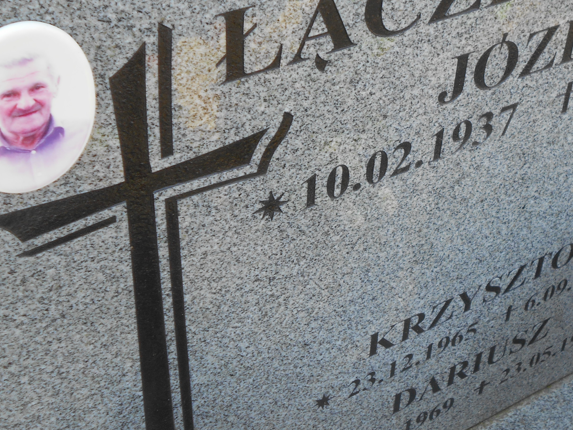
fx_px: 1093
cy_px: 206
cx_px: 424
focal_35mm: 66
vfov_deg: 22.3
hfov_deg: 29.0
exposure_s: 1/80
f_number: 4.2
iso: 80
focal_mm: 7.7
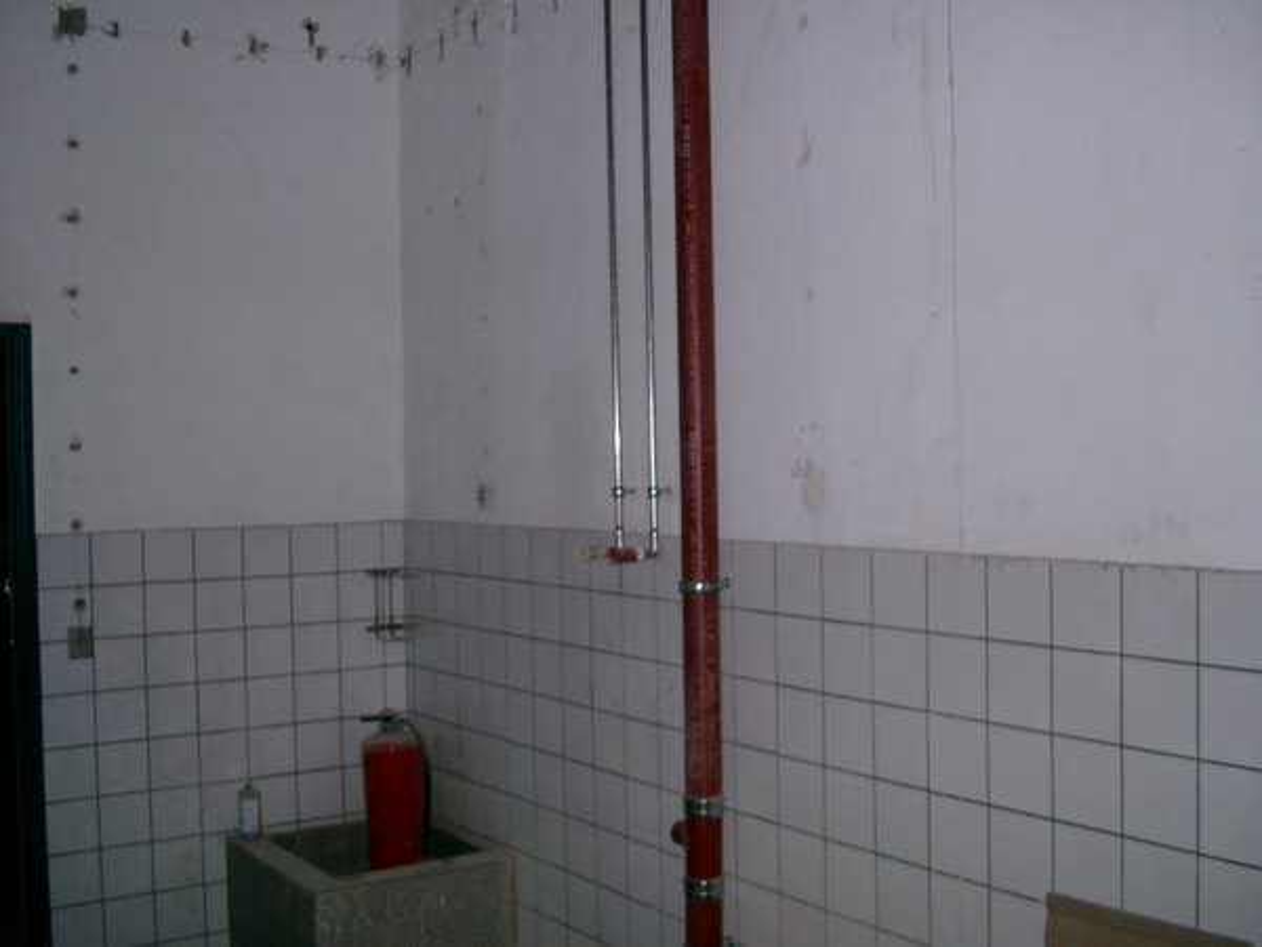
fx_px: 1349
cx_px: 631
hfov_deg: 50.1
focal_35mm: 37
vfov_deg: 38.7
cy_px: 474
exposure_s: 1/60
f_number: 2.6
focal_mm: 7.6
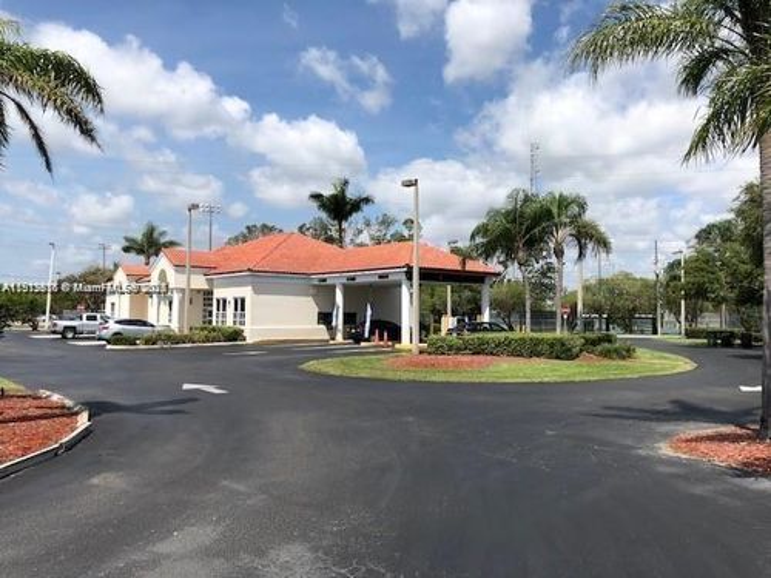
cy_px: 289
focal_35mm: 28
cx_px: 386
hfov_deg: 63.4
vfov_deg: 49.7
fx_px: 624
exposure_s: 1/3040
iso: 20
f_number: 1.8
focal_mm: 4
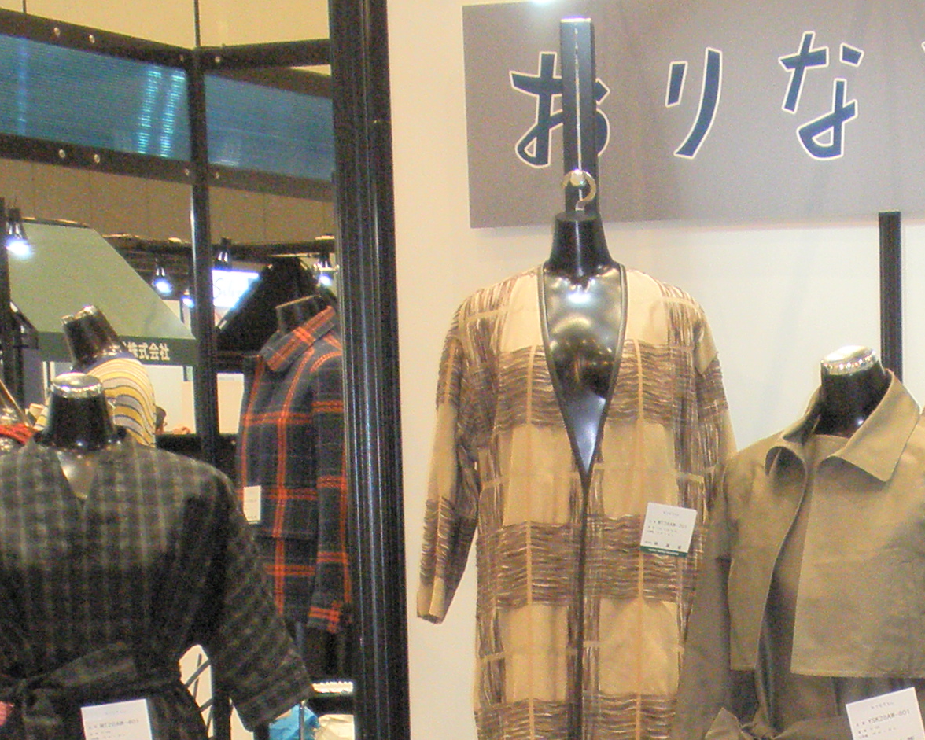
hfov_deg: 16.9
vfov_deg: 13.5
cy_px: 837
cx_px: 830
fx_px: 3066
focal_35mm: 112
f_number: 3.5
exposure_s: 1/30
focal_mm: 6.6
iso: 125
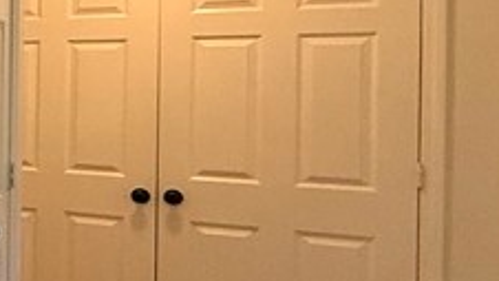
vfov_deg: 17.4
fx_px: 913
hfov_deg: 17.5
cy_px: 84
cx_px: -572
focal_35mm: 69
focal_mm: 2.22
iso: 160
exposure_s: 1/120
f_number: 2.2
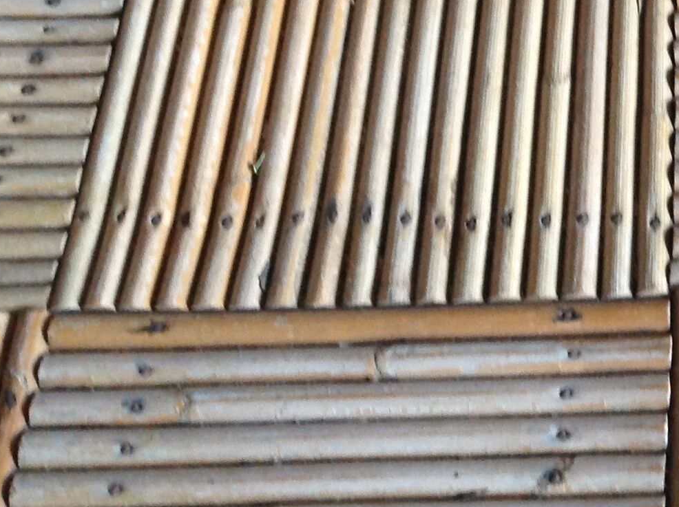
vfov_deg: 15.4
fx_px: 1802
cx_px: 838
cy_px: -120
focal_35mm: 92
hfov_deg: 19.9
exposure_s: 1/15
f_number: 2.4
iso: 160
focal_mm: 4.28
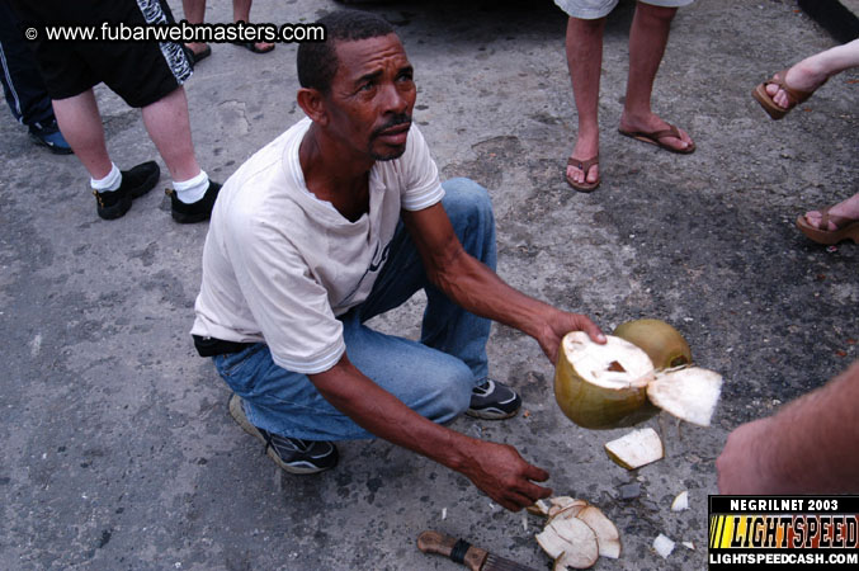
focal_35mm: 36
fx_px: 858
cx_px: 430
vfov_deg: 36.8
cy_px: 286
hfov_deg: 53.2
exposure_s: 1/125
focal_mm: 24
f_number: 5.6
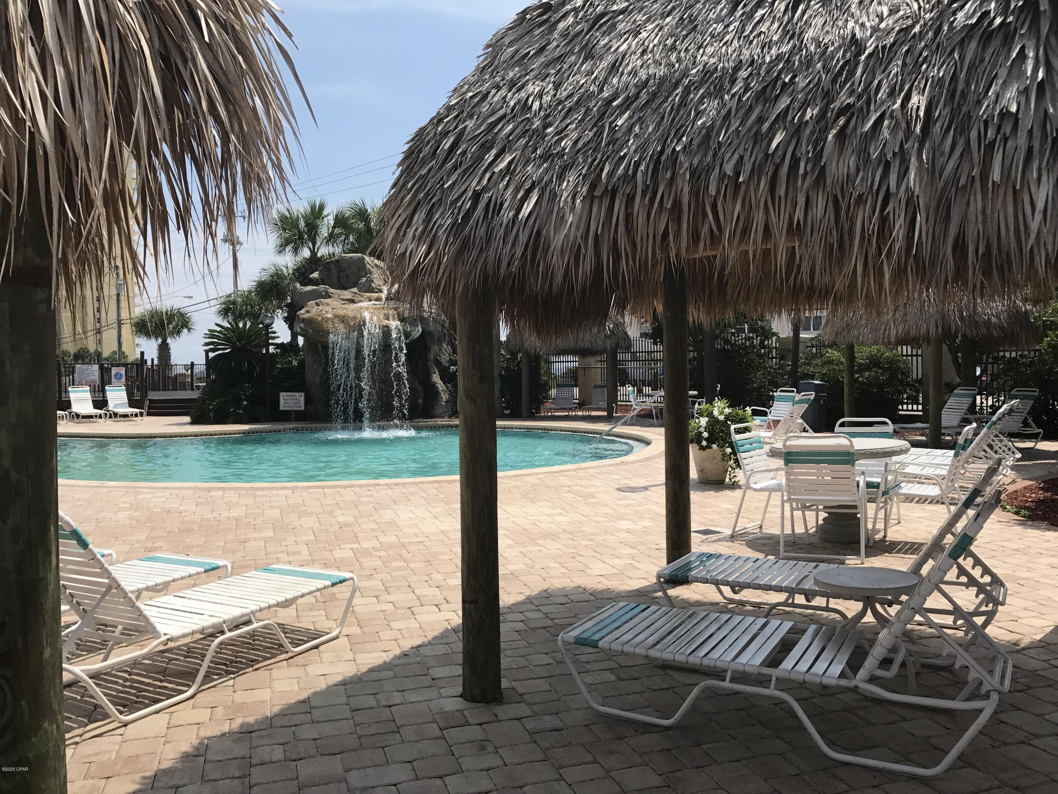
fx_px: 856
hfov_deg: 63.4
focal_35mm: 28
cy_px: 397
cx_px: 529
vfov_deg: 49.7
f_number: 1.8
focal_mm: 3.99
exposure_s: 1/3831
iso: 20
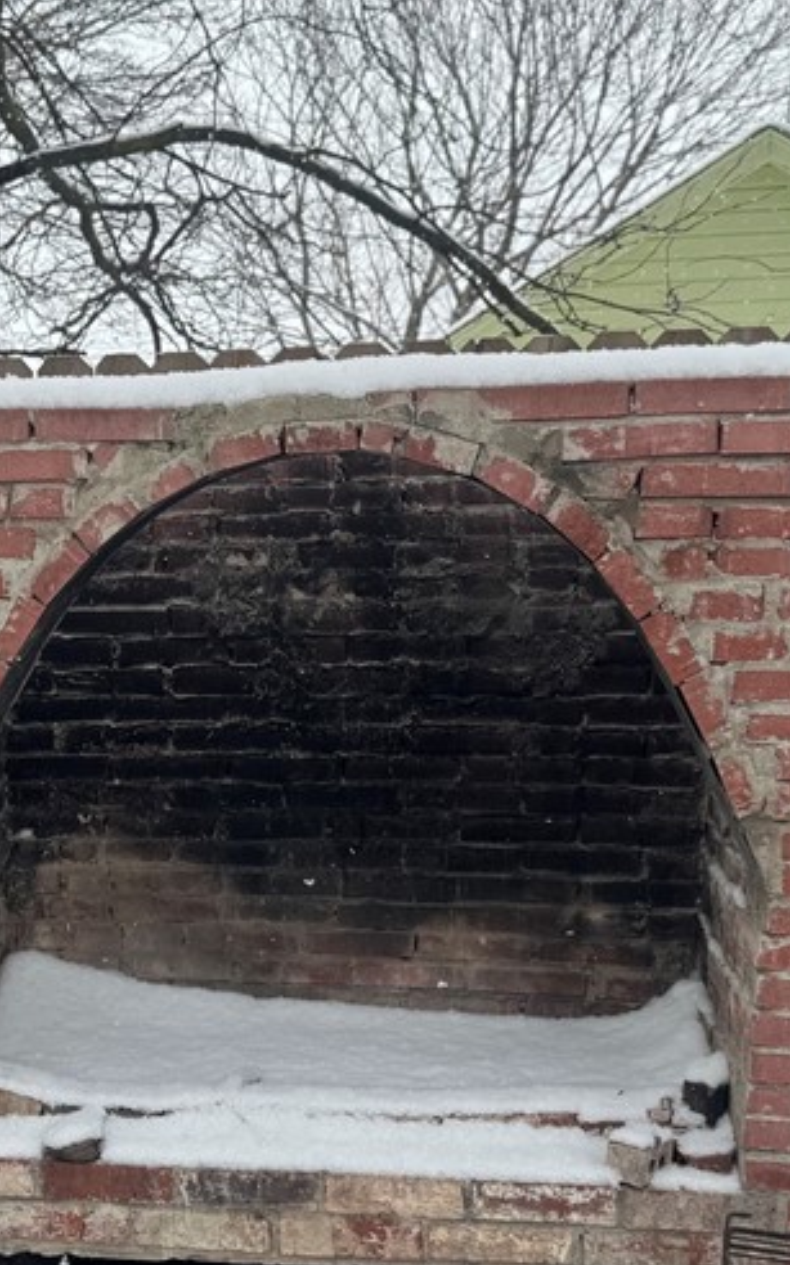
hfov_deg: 24.0
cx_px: 160
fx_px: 1828
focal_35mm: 53
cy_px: 779
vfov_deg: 38.0
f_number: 1.78
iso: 80
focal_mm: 6.76
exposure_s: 1/2252
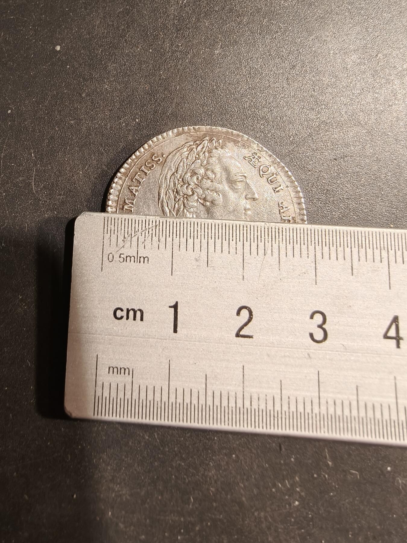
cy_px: 272
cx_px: 204
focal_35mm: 23
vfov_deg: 73.9
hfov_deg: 58.9
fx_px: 361
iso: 160
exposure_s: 1/62.1
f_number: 2
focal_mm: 2.32
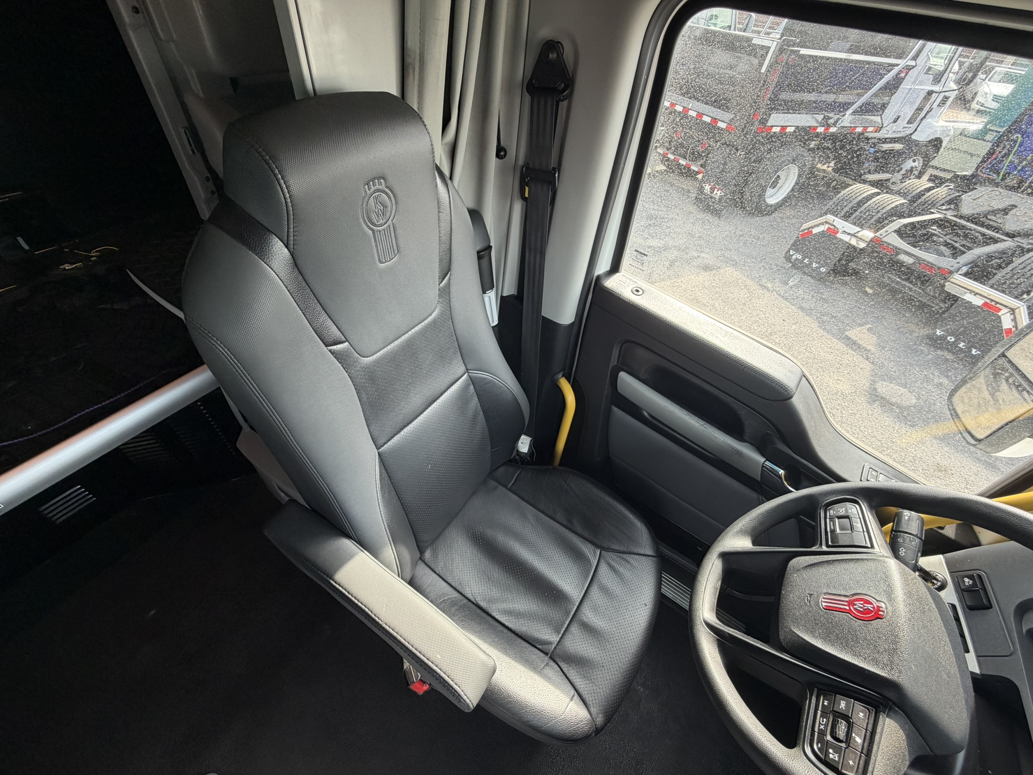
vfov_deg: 85.7
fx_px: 418
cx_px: 516
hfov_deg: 102.1
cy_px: 388
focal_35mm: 14
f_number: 2.2
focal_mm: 2.22
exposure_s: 1/121
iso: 80
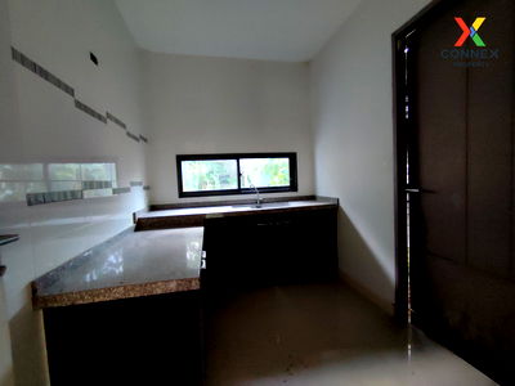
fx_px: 238
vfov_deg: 78.1
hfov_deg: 94.5
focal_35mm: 16
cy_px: 193
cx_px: 258
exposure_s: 1/33
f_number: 2.2
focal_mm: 1.65
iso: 322
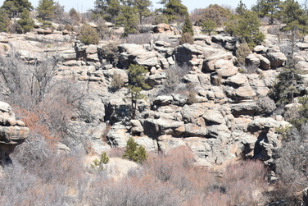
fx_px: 1224
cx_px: 284
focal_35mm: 143
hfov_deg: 14.2
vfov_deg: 9.4
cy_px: 288
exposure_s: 1/250
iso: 100
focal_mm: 42
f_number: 8
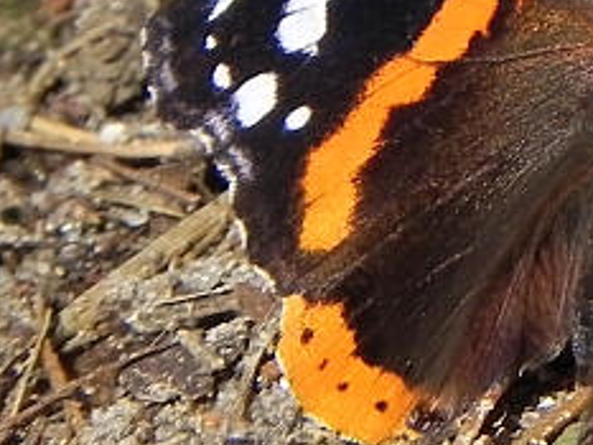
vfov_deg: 0.9
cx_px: 710
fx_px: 28383
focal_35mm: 1656
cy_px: 234
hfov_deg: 1.2
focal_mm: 67.2
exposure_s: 1/304
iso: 160
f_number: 5
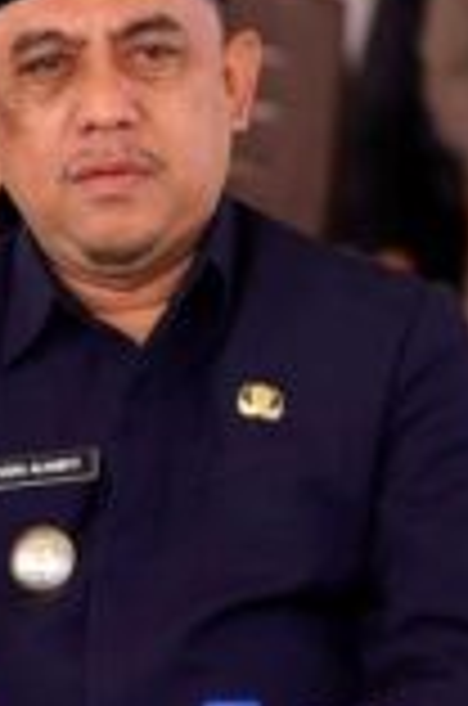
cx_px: -270
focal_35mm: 704
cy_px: 274
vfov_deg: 2.9
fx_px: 13795
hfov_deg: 1.9
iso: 160
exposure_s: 1/640
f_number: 5.6
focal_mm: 175
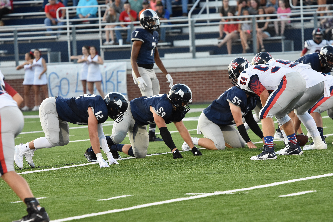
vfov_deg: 4.6
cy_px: 111
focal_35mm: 300
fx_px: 2775
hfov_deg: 6.9
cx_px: 166
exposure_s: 1/1000
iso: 2000
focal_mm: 200
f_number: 4
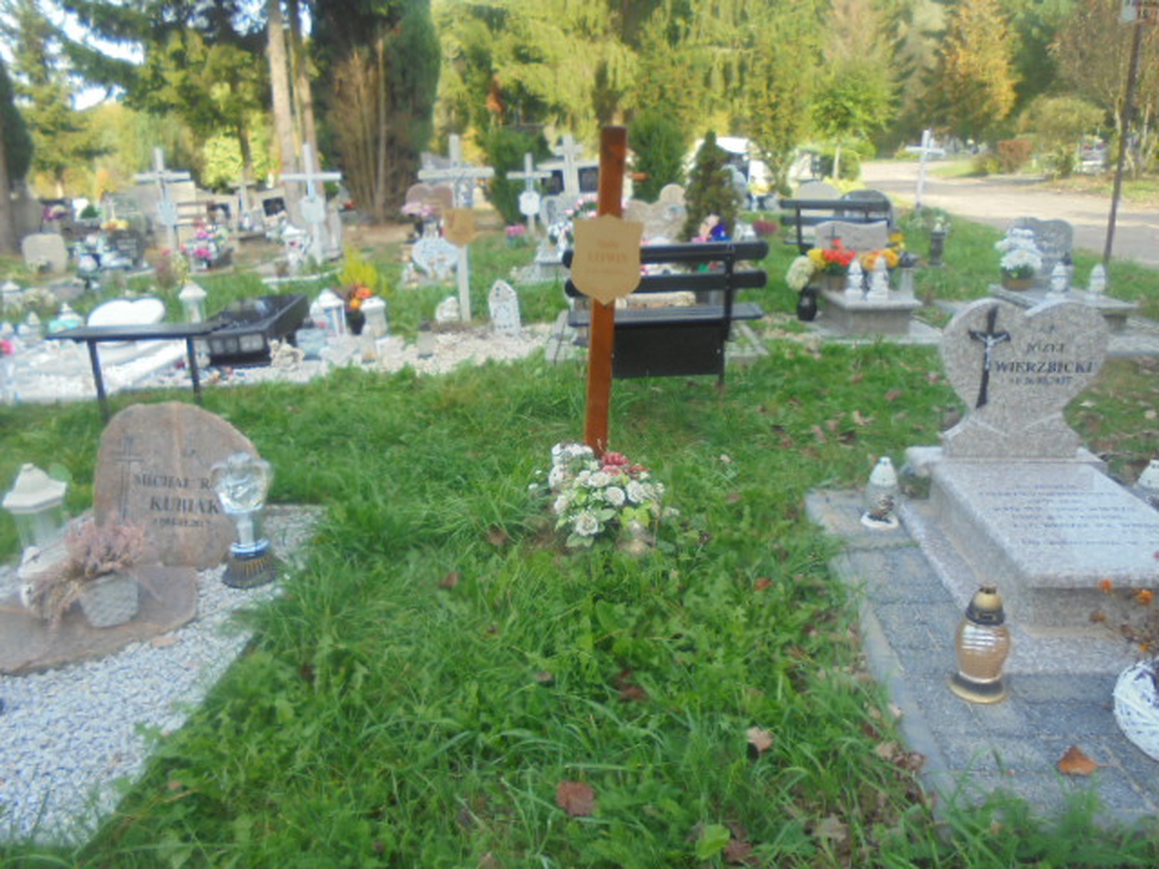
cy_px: 434
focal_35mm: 26
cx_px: 580
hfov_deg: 67.3
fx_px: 871
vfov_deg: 53.1
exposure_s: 1/160
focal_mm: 4.6
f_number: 3.5
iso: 100
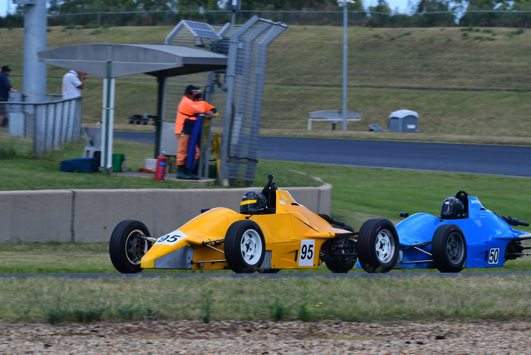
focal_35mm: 300
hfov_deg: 6.9
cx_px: 266
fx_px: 4426
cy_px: 178
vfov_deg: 4.6
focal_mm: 200
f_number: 11
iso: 640
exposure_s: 1/640
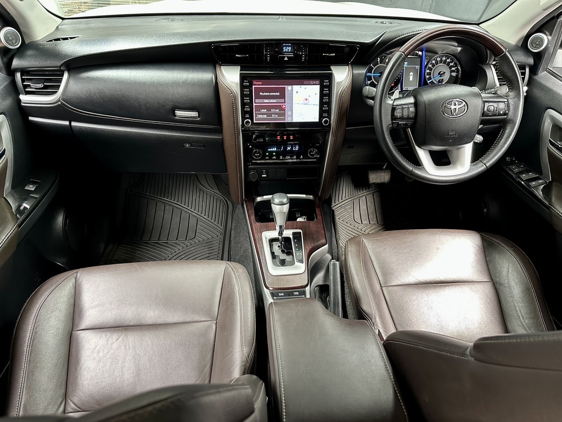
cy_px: 211
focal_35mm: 24
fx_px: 390
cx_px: 281
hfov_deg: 71.6
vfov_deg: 56.8
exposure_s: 1/60
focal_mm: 6.86
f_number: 1.78
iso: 320
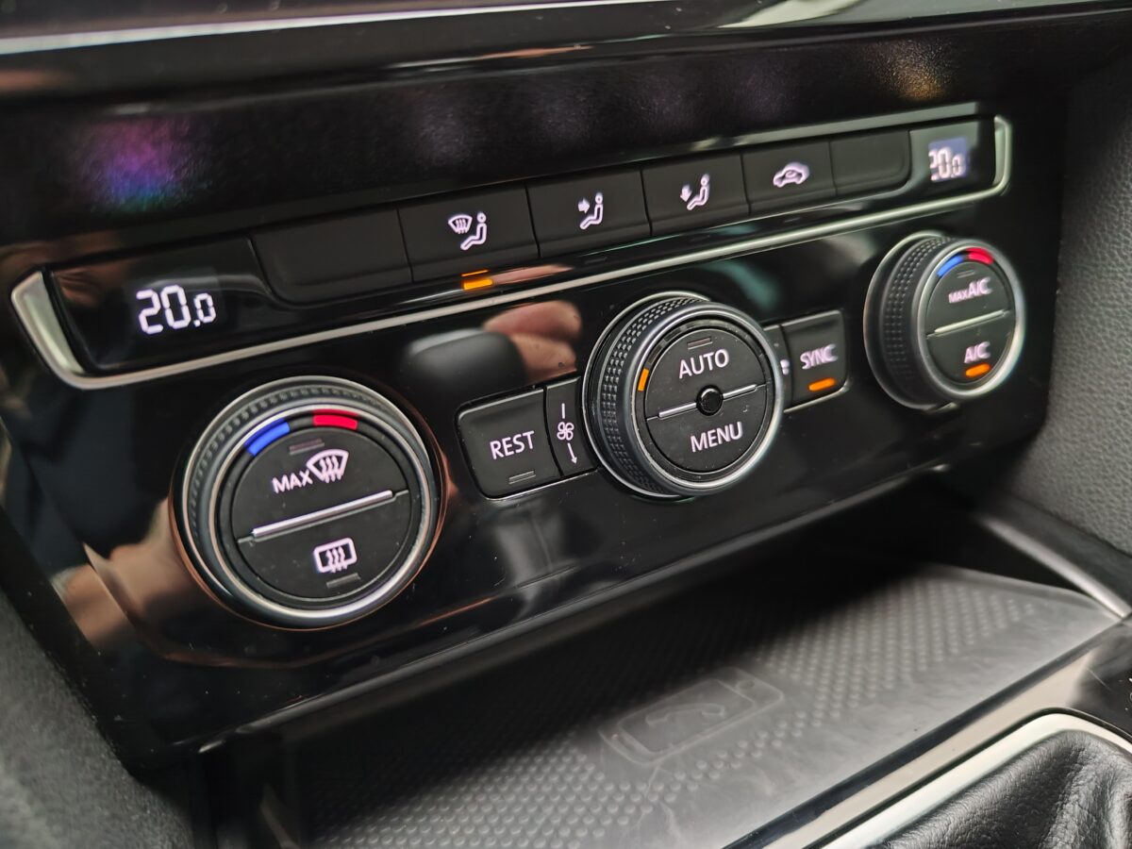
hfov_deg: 73.9
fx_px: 752
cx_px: 566
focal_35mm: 23
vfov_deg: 58.9
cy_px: 424
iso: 8712
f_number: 1.69
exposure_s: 1/20
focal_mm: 7.01
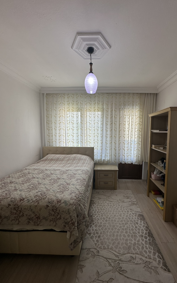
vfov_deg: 101.5
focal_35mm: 15
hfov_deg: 74.4
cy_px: 142
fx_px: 116
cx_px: 101
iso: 50
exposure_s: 1/99
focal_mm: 2.22
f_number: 2.2
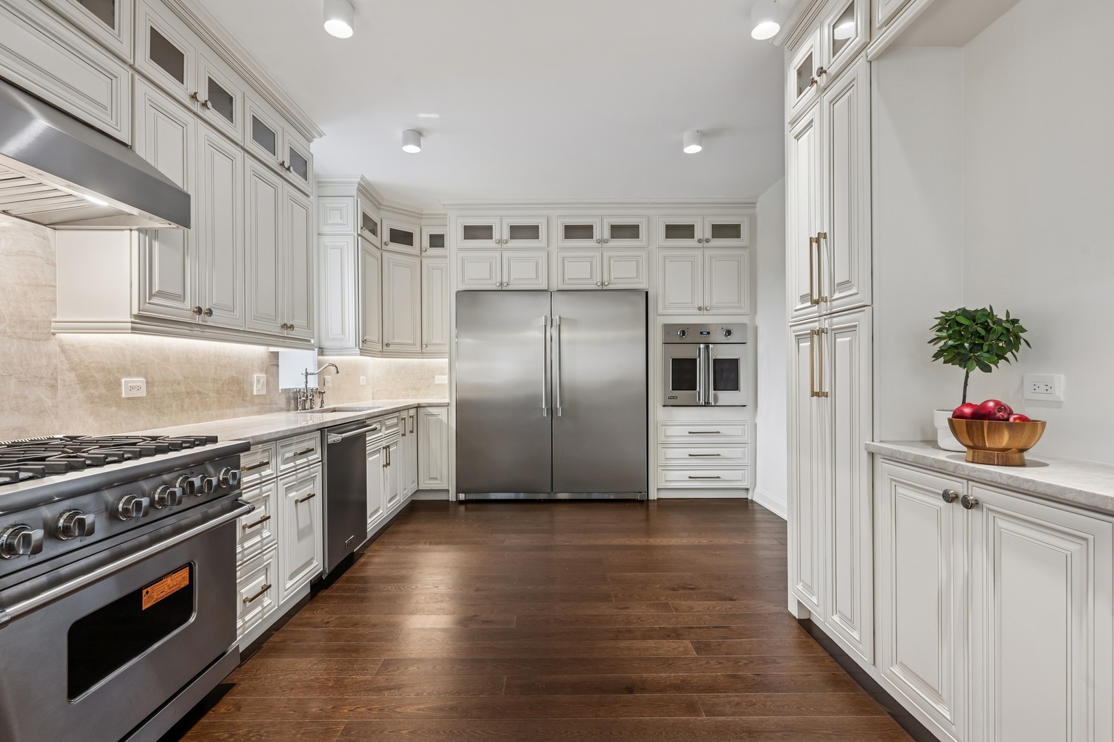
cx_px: 557
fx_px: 526
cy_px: 371
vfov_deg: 70.4
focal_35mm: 17
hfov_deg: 93.3
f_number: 9
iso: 320
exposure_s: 1/8
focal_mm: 17
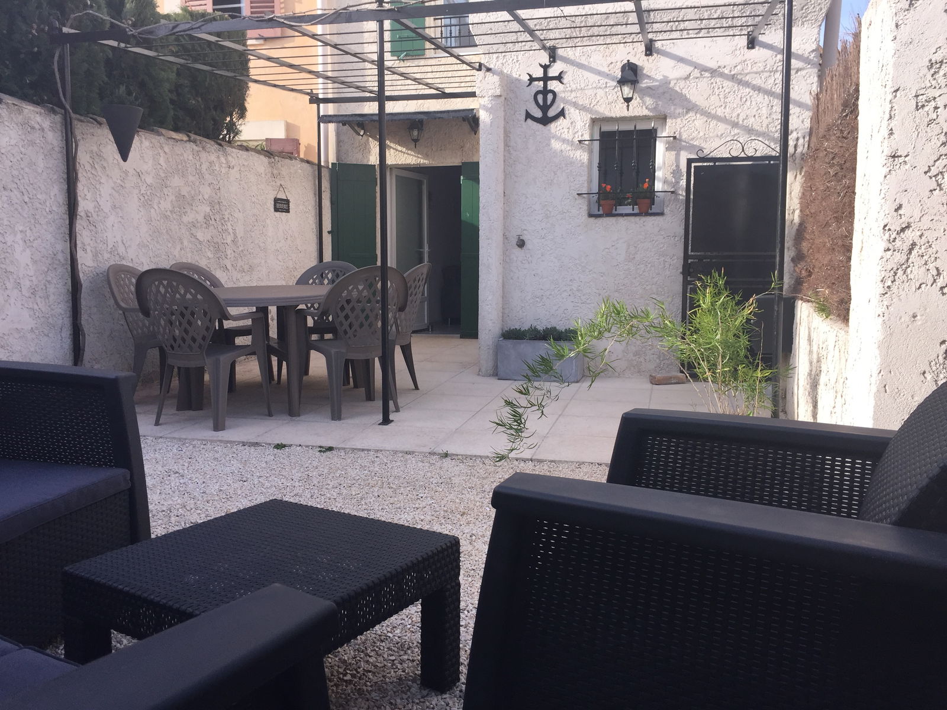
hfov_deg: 61.7
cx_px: 474
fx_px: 793
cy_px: 355
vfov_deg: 48.2
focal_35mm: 29
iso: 32
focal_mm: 4.15
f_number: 2.2
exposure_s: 1/732
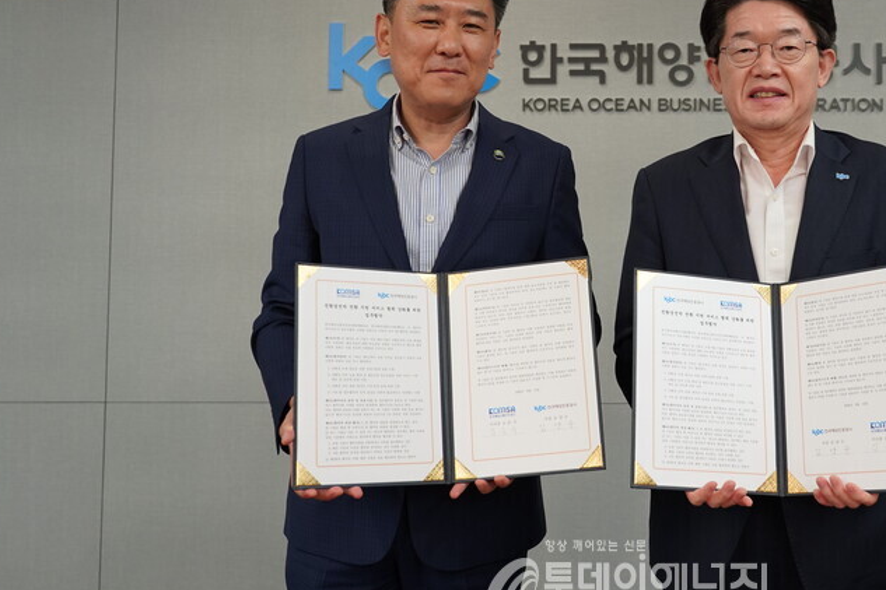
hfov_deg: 43.7
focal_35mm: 44
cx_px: 606
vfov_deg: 30.1
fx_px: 1083
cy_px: 169
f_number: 4
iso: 1000
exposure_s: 1/160
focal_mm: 29
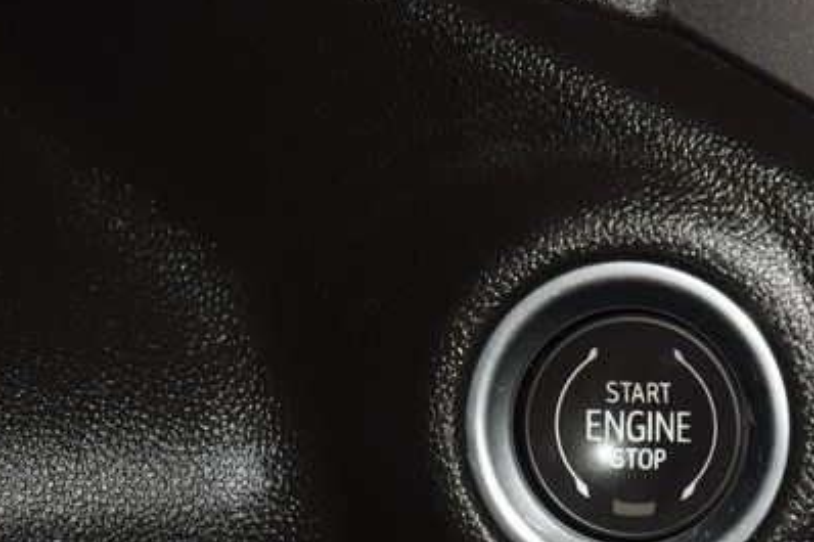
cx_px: 626
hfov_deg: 12.1
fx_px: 3820
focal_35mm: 169
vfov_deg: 8.1
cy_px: 424
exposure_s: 1/125
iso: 100
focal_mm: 70
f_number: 8
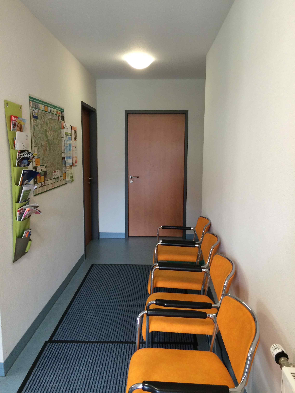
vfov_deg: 61.7
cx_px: 148
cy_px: 196
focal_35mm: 29
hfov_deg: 48.2
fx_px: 330
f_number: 2.2
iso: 200
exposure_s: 1/33
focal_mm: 4.15
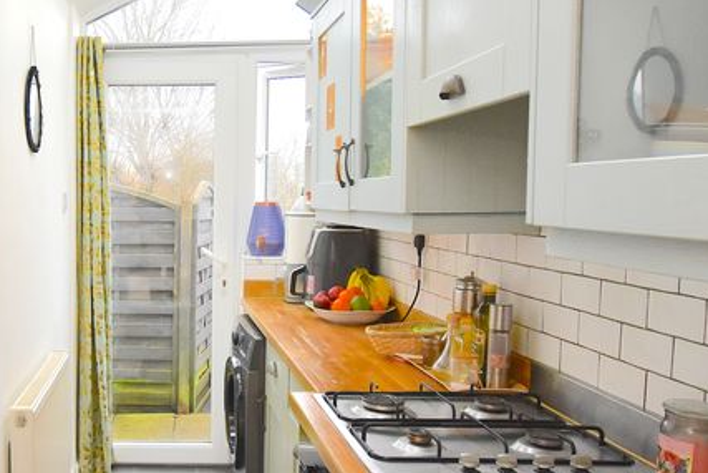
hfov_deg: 50.1
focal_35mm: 36
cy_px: 271
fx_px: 708
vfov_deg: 36.8
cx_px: 146
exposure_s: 1/60
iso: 1000
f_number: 4.5
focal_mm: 10
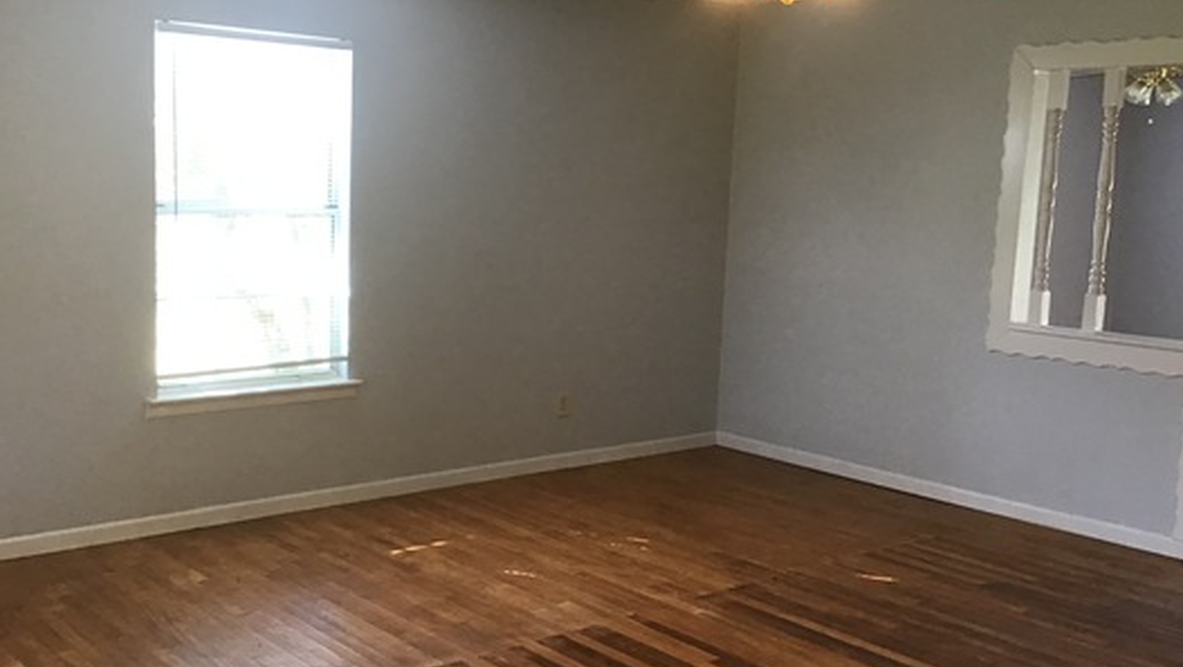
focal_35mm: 41
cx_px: 514
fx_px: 1287
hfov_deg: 49.2
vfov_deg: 29.0
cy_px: 332
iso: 80
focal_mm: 3.3
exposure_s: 1/30
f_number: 2.4
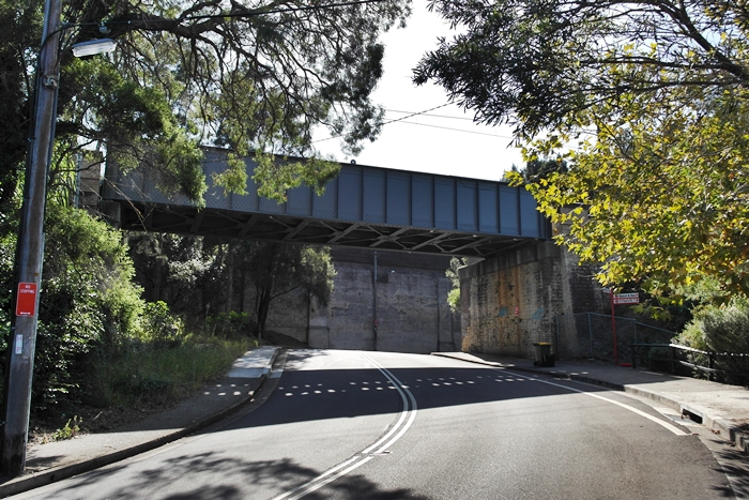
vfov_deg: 43.6
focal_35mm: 30
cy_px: 250
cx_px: 374
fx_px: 624
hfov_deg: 61.9
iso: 100
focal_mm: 20
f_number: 6.3
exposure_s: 1/250
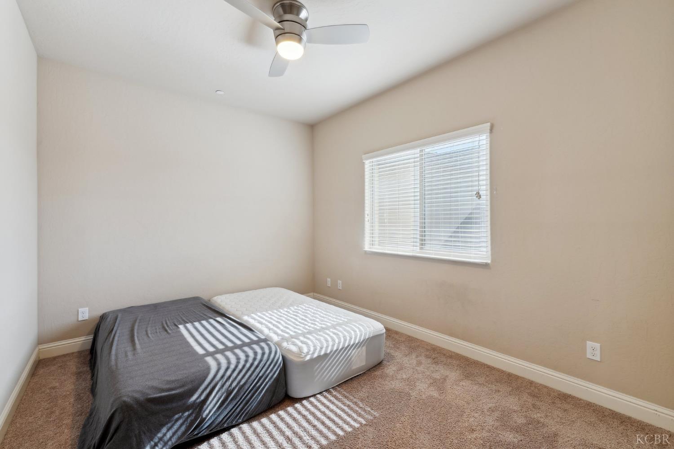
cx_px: 337
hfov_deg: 100.4
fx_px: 281
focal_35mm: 15
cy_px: 224
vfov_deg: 77.3
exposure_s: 1/3.33
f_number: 8
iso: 100
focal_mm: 10
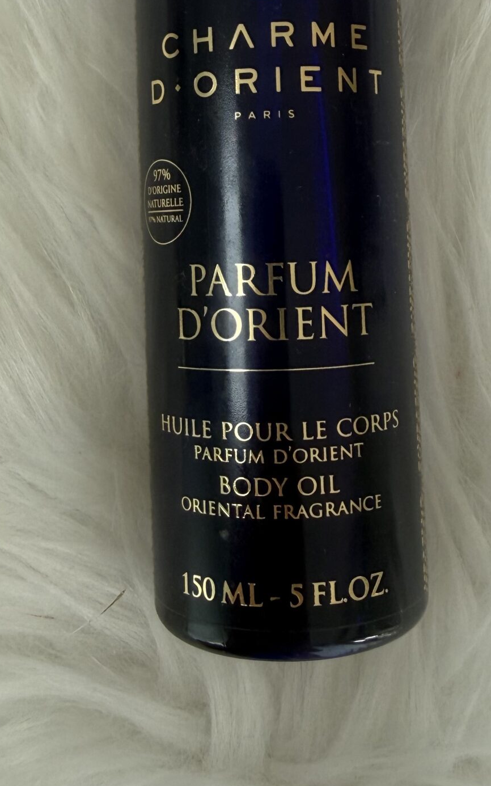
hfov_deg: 27.4
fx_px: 1006
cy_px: 248
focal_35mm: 47
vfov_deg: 42.0
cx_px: 246
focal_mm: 2.22
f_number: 2.2
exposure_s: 1/100
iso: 80
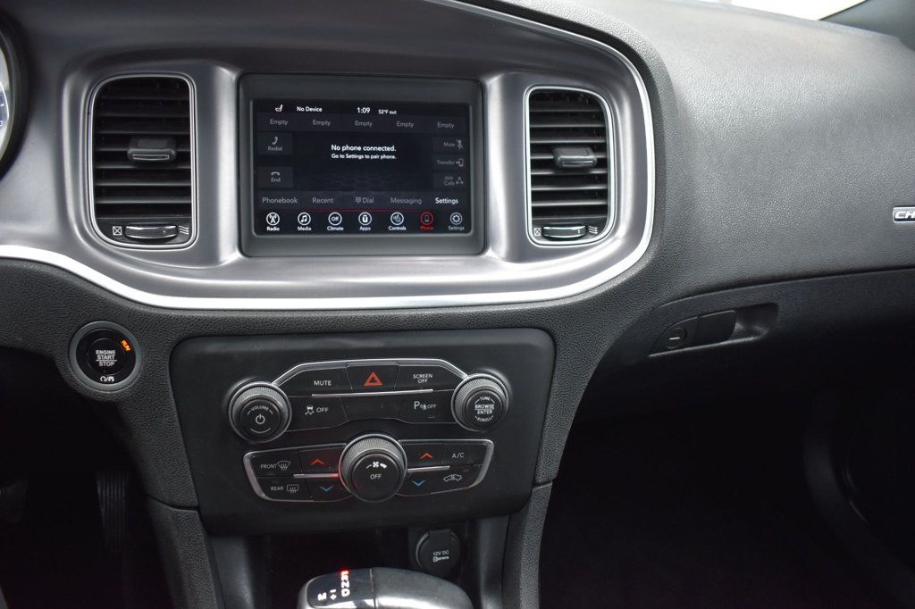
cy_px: 304
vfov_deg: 41.7
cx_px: 458
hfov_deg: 59.5
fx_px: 800
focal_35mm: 32
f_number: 4
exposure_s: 1/60
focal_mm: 21
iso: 720
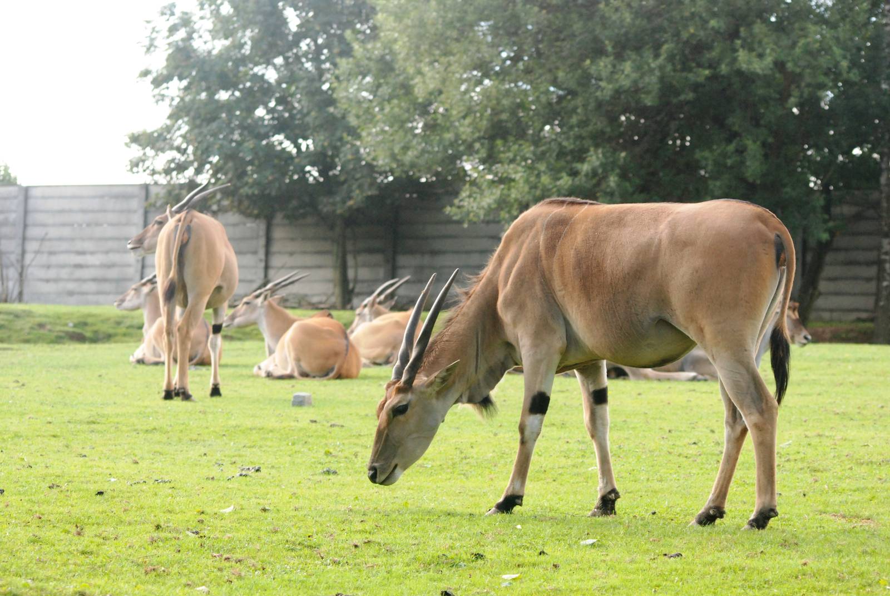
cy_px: 298
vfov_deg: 9.7
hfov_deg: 14.4
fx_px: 3527
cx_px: 445
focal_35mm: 142
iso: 1000
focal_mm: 95
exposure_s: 1/500
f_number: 5.6
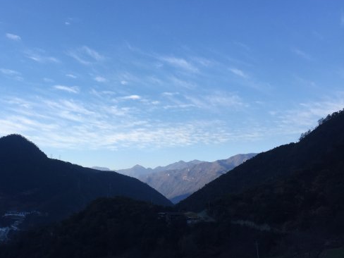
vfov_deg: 34.9
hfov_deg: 44.8
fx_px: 407
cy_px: 93
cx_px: 102
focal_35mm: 41
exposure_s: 1/732
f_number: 2.2
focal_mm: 4.15
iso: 32
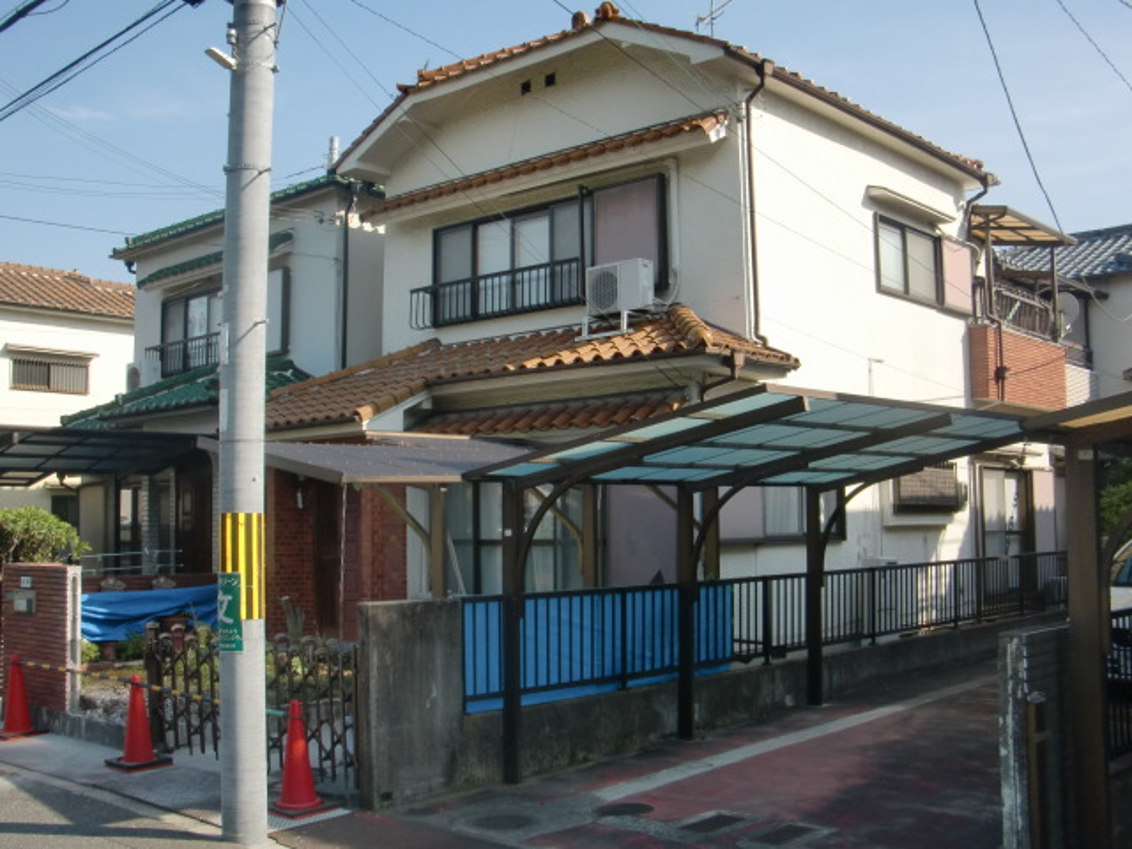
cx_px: 566
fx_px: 1243
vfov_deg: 37.7
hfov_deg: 49.0
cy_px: 424
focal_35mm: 38
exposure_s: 1/400
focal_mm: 6.66
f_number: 3.9
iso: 64
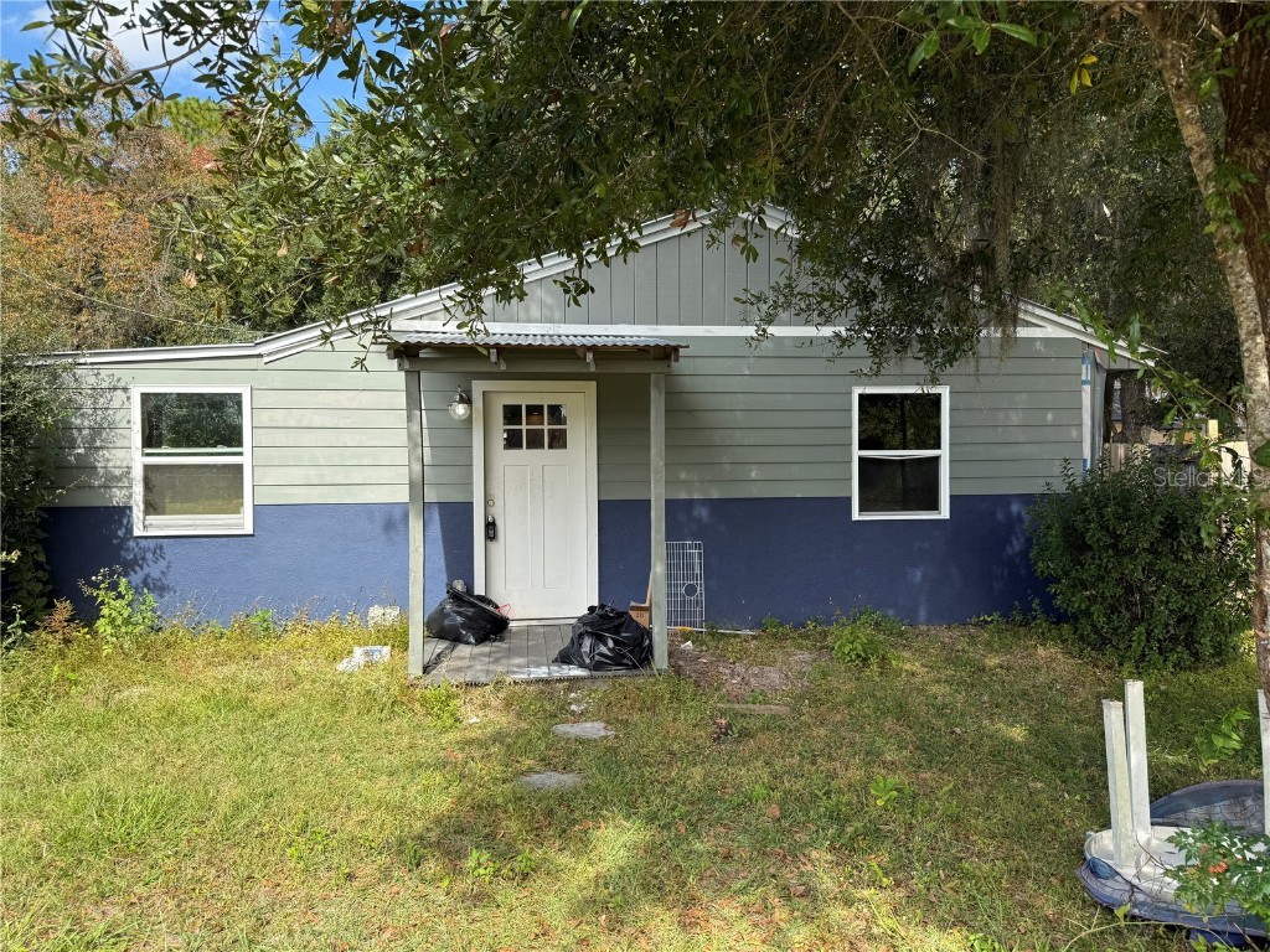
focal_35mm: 24
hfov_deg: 71.6
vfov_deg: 56.8
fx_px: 881
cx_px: 635
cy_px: 476
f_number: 1.78
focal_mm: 6.76
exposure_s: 1/1437
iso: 80
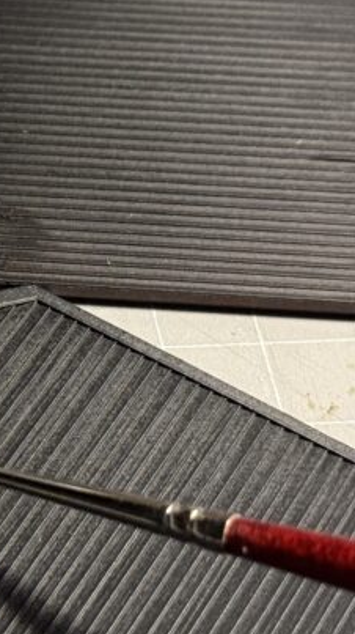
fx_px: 2231
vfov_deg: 16.1
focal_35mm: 133
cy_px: 242
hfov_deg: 8.7
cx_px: -322
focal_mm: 6.76
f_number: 1.78
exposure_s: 1/50
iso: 200
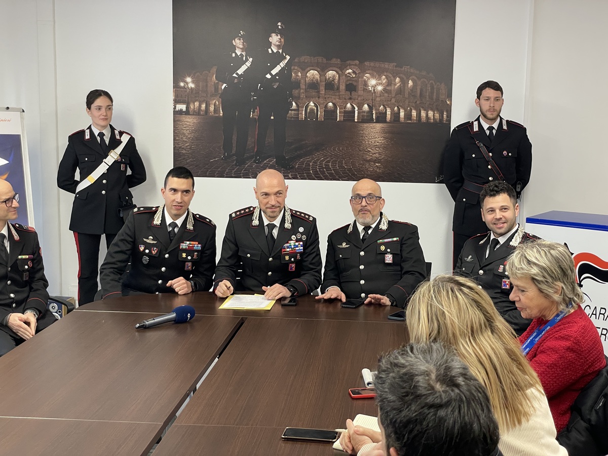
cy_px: 228
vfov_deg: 28.0
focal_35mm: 52
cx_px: 304
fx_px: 913
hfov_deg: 36.8
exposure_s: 1/50
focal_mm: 6
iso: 160
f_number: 2
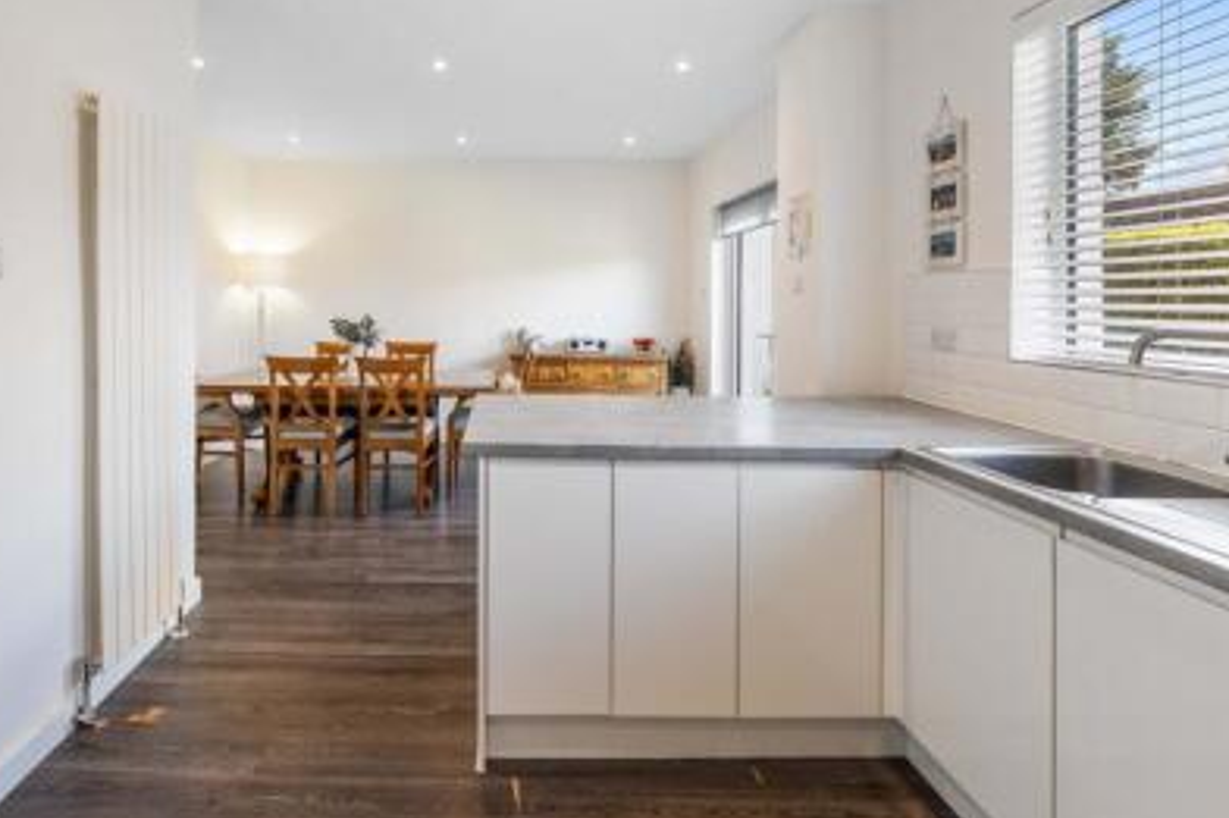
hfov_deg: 92.2
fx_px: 580
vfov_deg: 69.8
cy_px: 334
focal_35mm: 17
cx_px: 498
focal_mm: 14
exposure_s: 1/15
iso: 640
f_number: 8
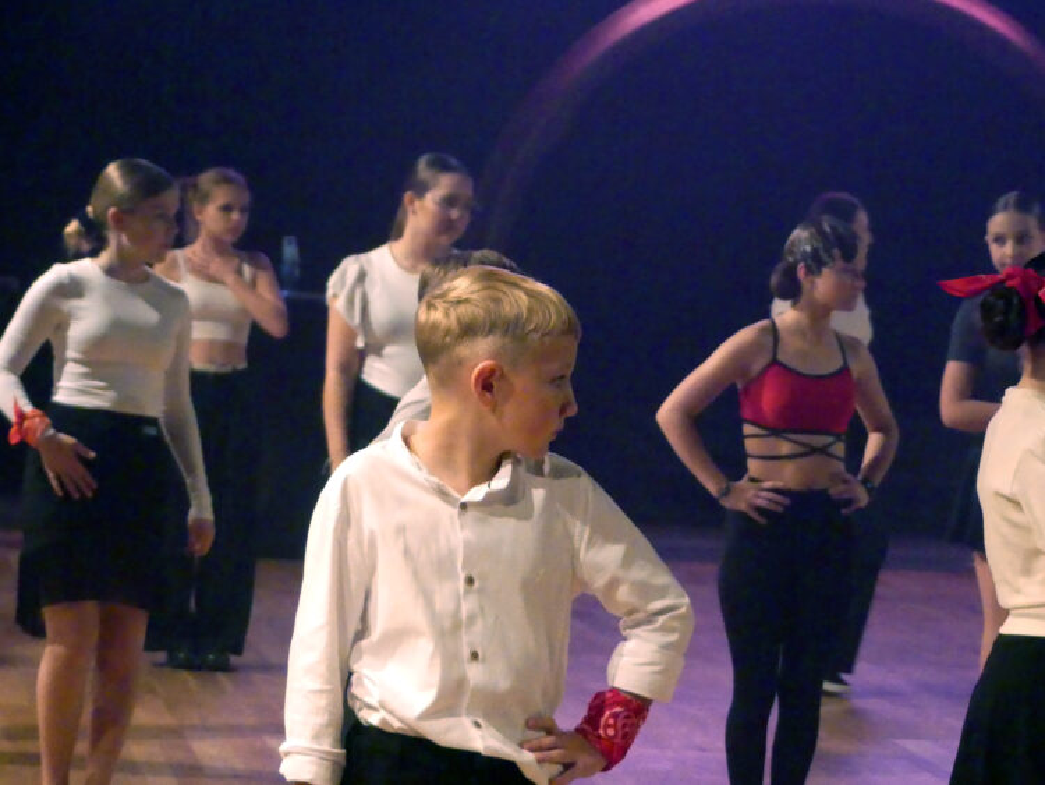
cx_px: 522
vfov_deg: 8.3
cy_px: 392
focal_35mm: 178
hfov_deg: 11.1
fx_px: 5375
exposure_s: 1/80
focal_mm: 32
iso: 2500
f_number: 2.8
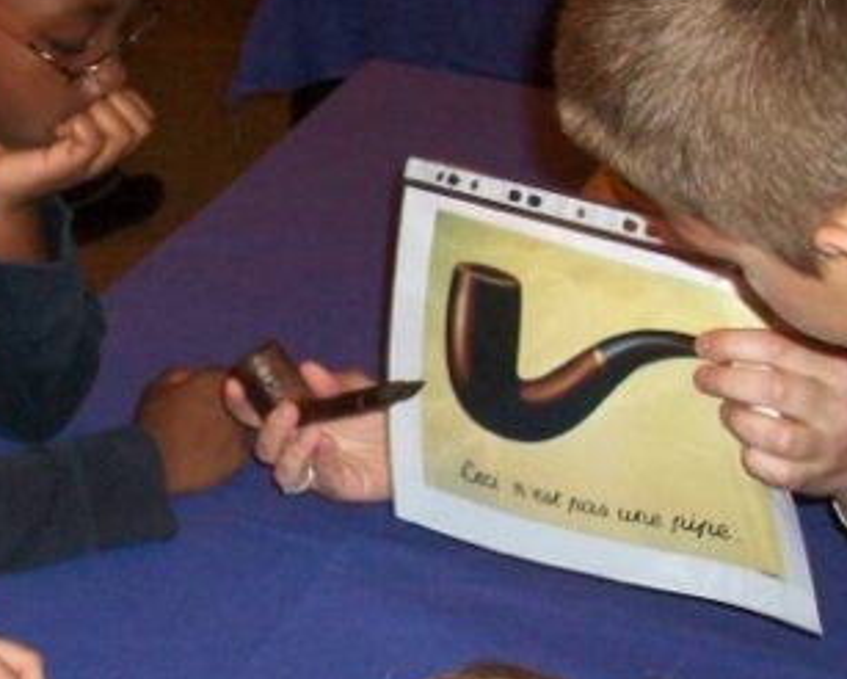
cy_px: 397
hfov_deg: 22.5
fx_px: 2082
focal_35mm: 83
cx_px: 99
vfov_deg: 18.5
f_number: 2.8
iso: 200
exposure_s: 1/125
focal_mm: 5.7
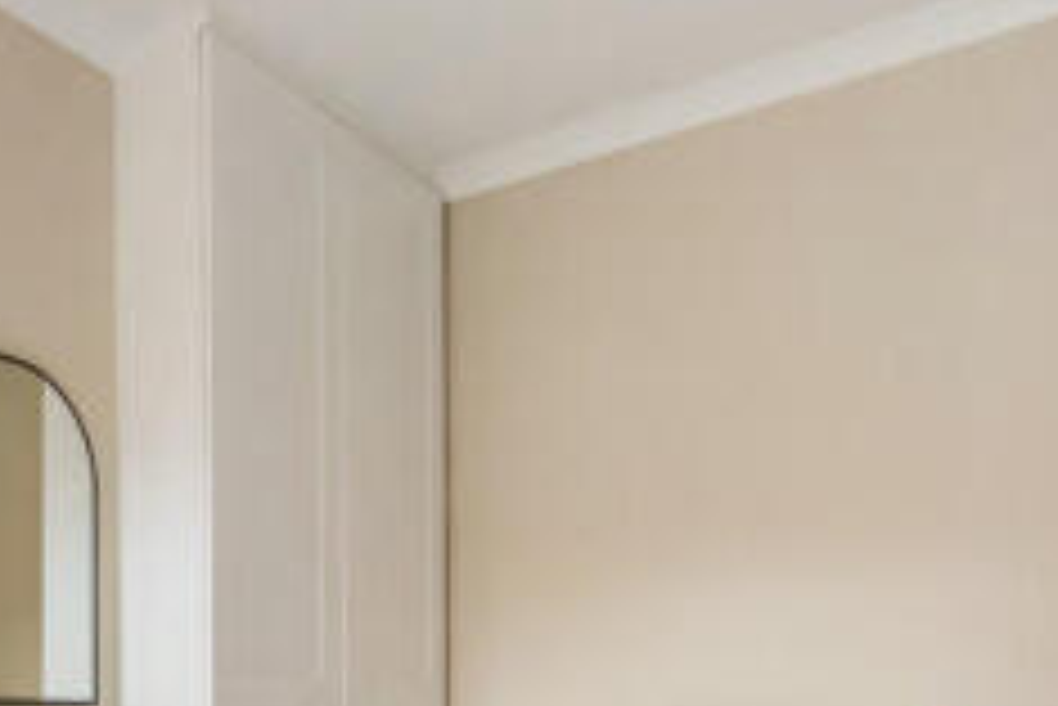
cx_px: 140
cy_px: 717
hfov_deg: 45.6
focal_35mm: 39
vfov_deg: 31.5
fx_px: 1147
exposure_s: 1/40
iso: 400
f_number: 7.1
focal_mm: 14
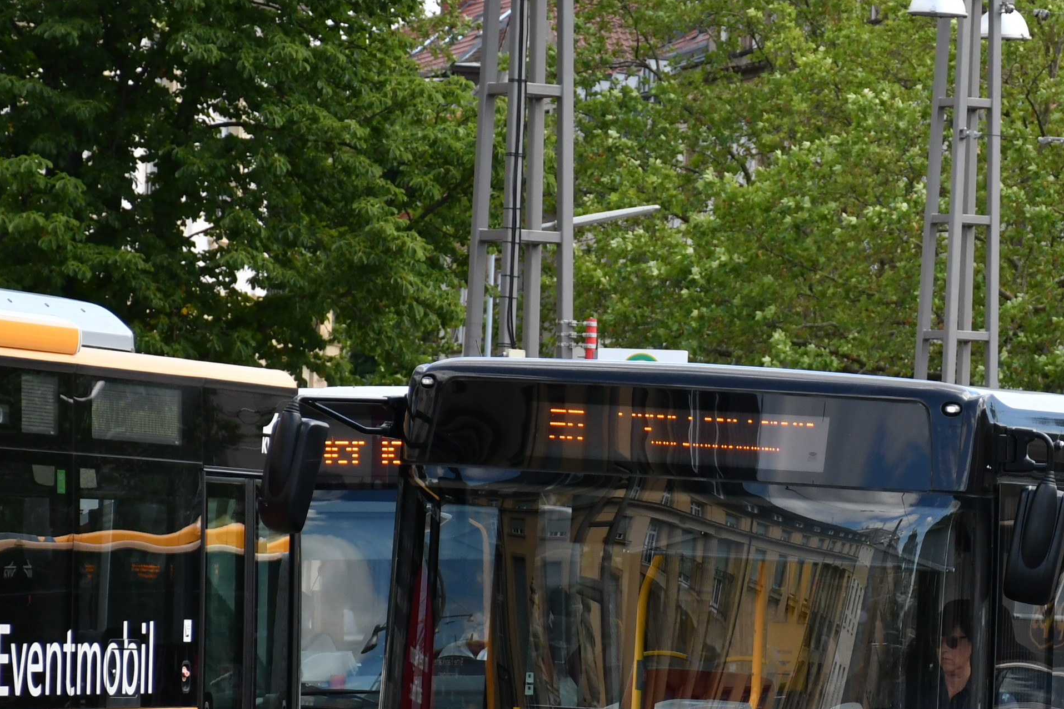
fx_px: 8185
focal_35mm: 277
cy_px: 522
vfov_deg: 5.0
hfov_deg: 7.4
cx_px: 971
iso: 450
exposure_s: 1/1000
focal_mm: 85
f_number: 5.3
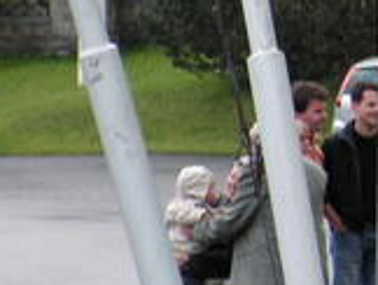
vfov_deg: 2.7
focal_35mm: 559
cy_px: -19
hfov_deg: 3.5
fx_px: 6113
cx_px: 670
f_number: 3.4
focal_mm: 25.2
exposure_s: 1/160
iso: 64
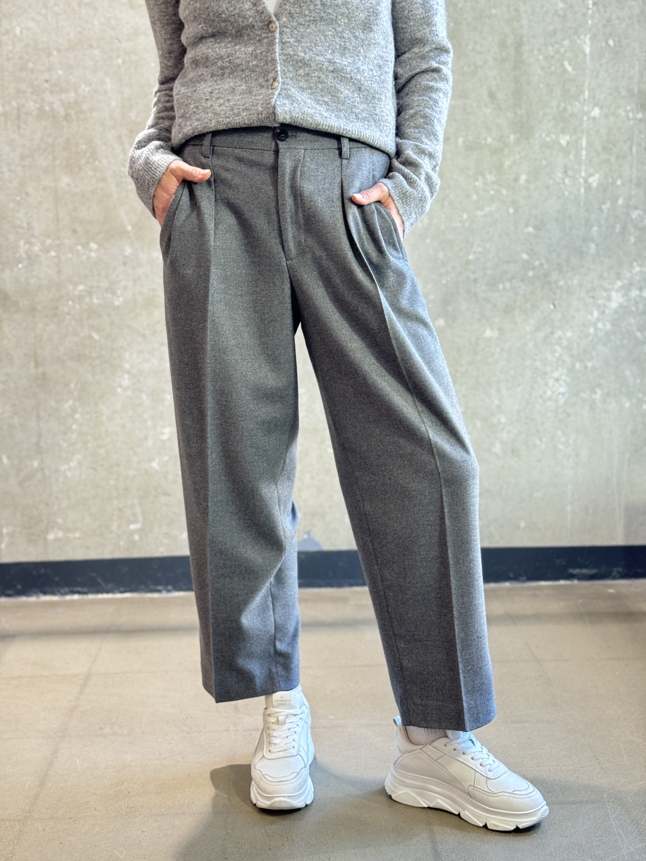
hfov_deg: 30.3
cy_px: 430
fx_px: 1194
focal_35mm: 48
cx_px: 323
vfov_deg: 39.7
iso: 125
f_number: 1.78
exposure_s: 1/50
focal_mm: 6.76
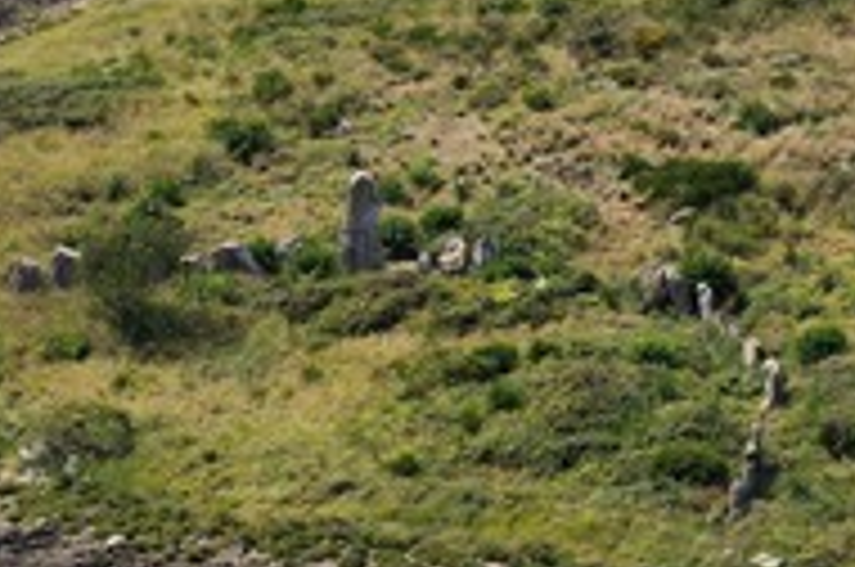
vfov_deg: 3.1
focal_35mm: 443
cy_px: 594
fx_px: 10503
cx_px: 27
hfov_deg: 4.7
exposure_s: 1/1000
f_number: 7.1
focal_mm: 200
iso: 400
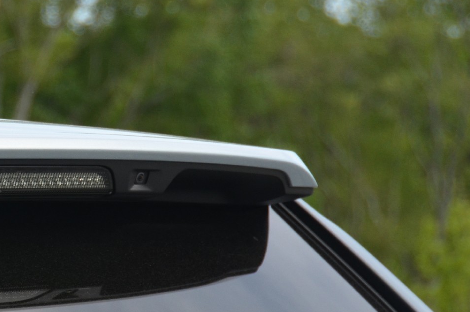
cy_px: 150
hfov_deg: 6.9
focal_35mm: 295
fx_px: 3848
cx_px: -146
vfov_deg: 4.6
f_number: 5
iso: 400
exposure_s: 1/1000
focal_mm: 75
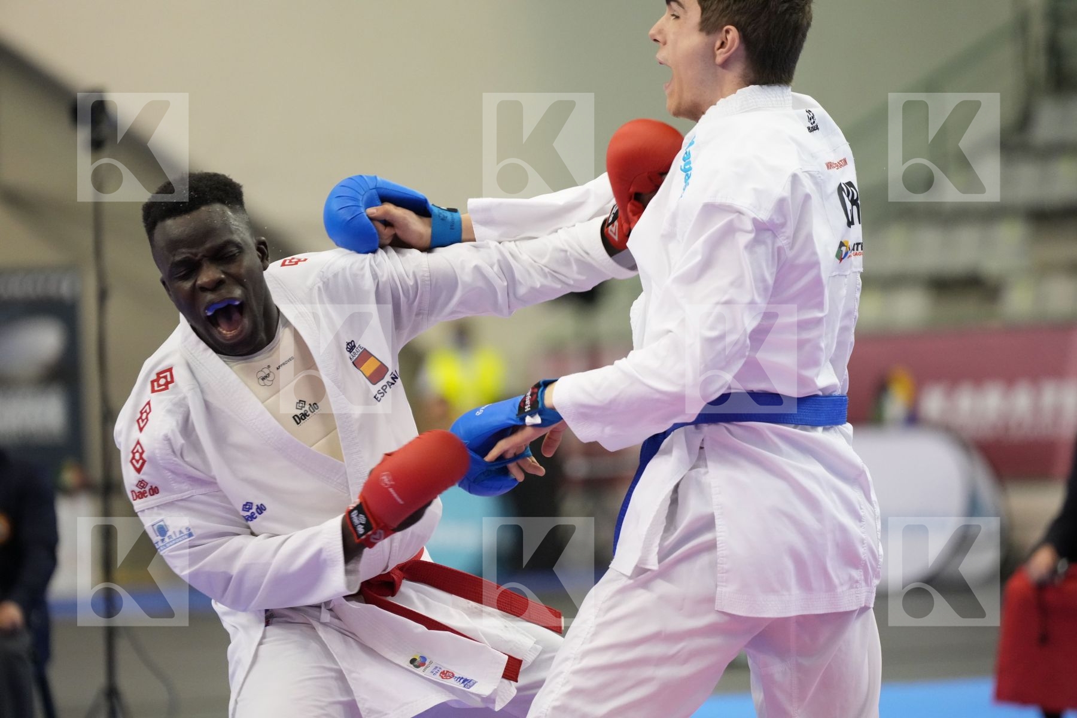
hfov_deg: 10.3
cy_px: 359
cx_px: 538
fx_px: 5983
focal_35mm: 200
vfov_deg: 6.9
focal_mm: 200
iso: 5000
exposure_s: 1/1000
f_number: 2.8
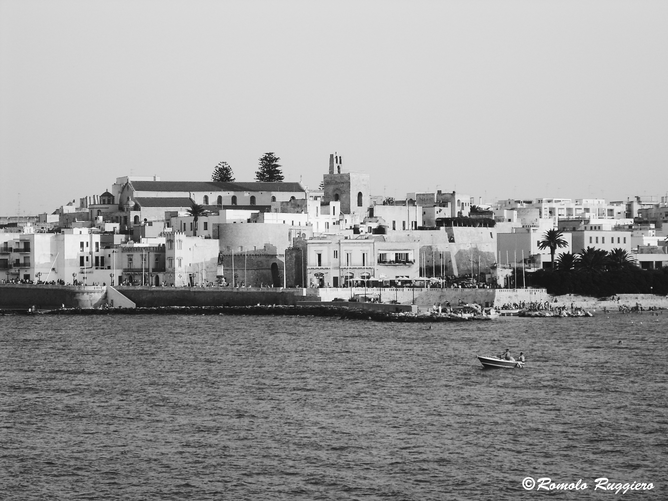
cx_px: 334
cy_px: 250
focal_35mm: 110
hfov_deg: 17.9
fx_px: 2123
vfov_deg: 13.5
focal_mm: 18.9
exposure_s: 1/177
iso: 50
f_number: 4.9
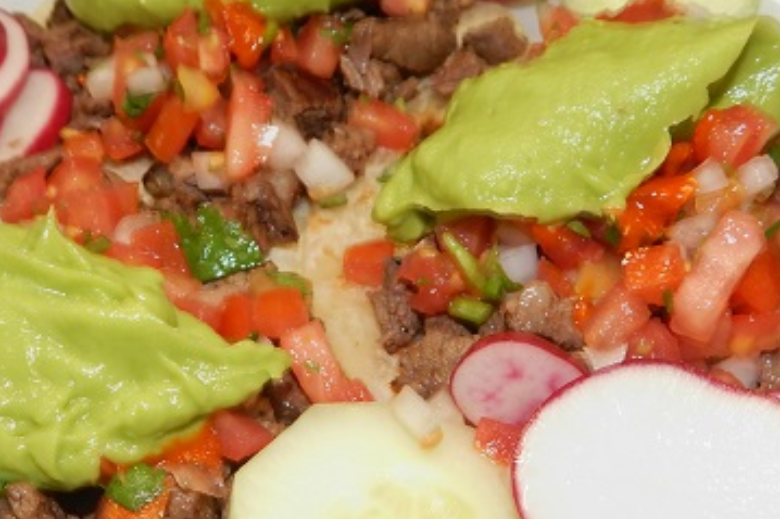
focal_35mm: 40
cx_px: 278
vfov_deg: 33.2
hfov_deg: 47.9
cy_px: 330
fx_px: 866
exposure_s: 1/30
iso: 200
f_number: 3
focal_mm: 4
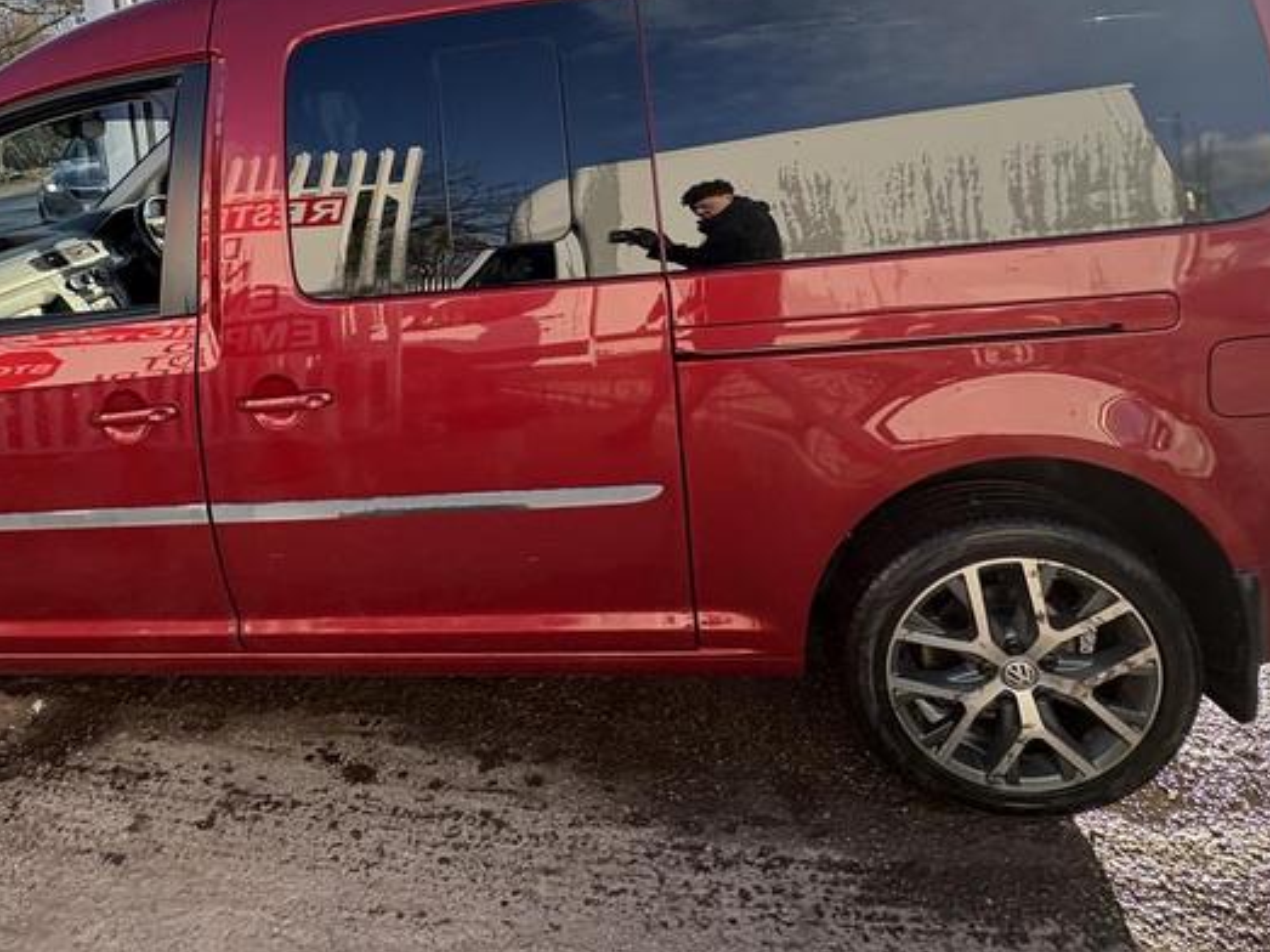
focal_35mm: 24
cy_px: 219
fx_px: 880
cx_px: 481
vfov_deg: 53.7
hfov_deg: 70.5
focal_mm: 2.22
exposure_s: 1/279
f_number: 2.2
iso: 64
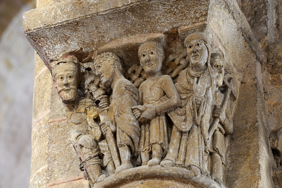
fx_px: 2114
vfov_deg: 5.1
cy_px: 94
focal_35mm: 270
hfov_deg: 7.6
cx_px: 141
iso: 200
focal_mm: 270
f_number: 8
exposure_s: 1.3
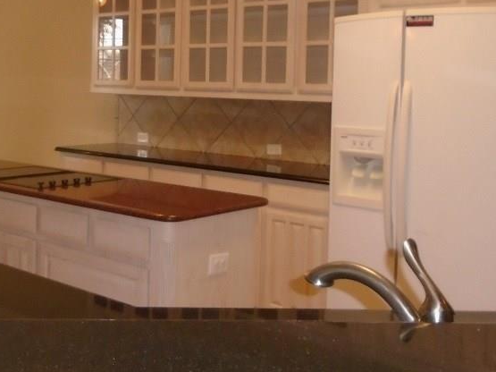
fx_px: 688
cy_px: 122
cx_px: 161
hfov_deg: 39.2
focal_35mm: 48
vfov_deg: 30.0
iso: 400
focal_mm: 4.6
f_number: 3.2
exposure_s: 1/125
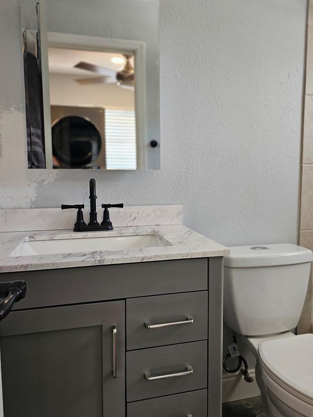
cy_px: 214
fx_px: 338
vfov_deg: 63.4
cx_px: 181
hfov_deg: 49.5
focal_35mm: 28
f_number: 1.7
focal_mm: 6.3
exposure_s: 1/120
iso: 250
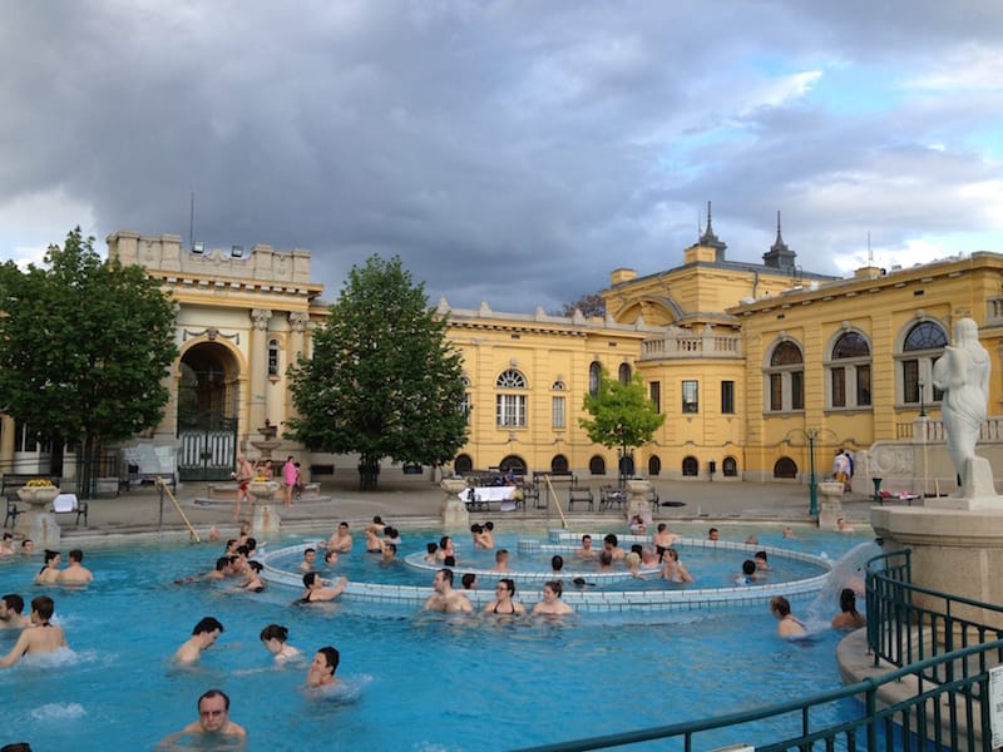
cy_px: 376
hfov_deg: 52.6
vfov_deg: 40.7
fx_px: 1014
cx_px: 502
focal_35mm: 35
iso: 50
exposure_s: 1/368
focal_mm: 4.28
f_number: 2.4
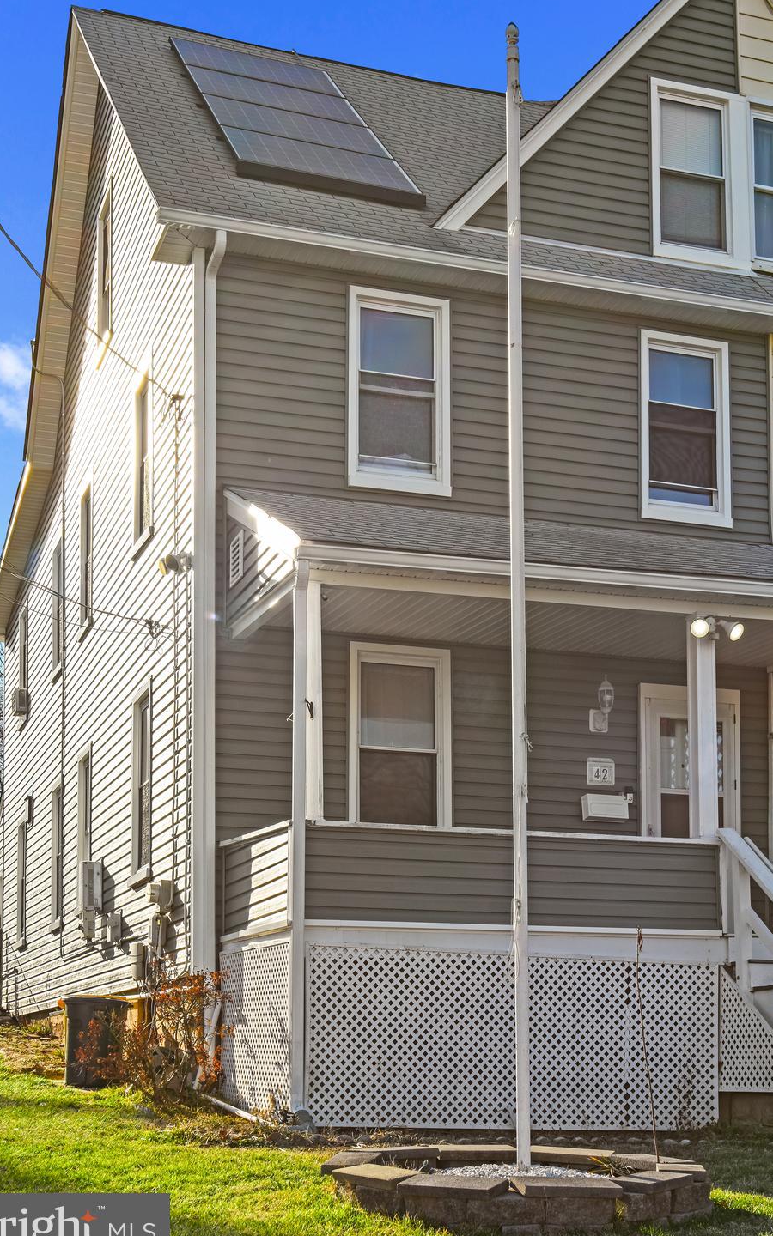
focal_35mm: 51
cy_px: 604
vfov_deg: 39.9
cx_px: 395
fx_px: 1704
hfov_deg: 25.6
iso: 100
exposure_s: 1/200
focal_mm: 31
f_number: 9
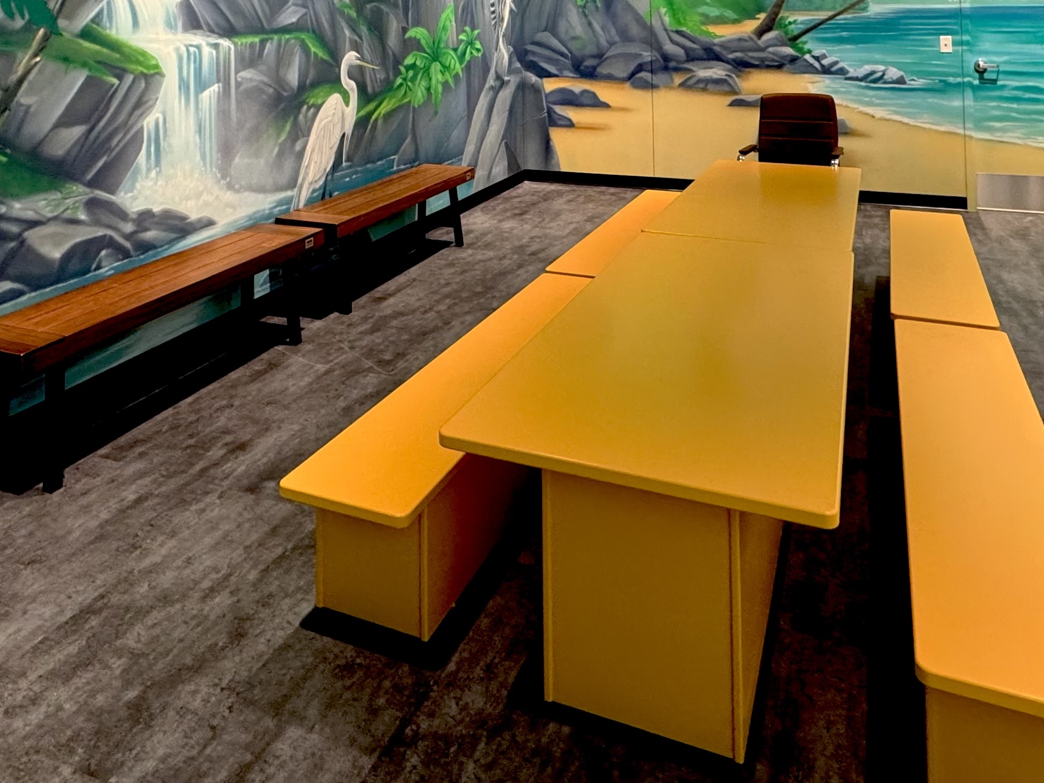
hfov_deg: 61.6
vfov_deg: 41.1
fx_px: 875
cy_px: -24
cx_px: 499
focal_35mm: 29
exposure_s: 1/60
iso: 250
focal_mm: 2.22
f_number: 2.2
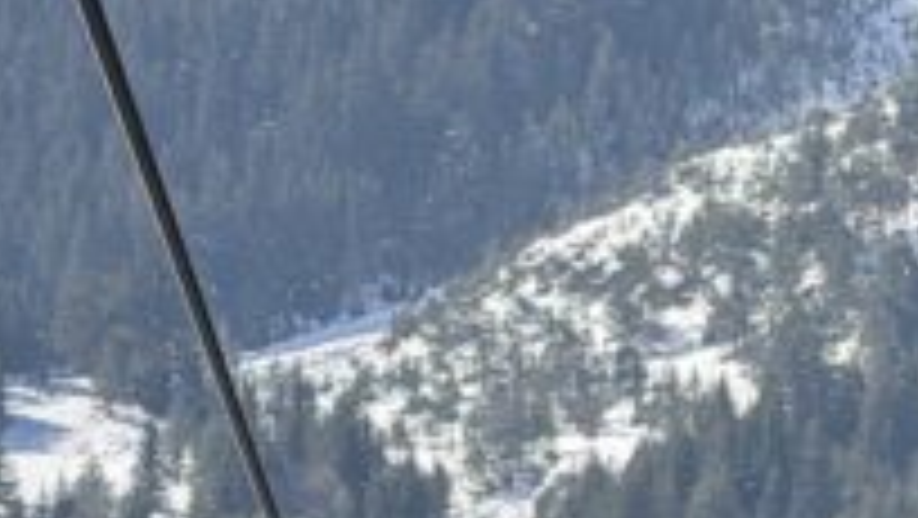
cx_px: 1548
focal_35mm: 263
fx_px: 6405
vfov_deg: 4.6
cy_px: 995
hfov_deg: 8.0
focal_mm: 6.76
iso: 100
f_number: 1.78
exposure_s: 1/3704
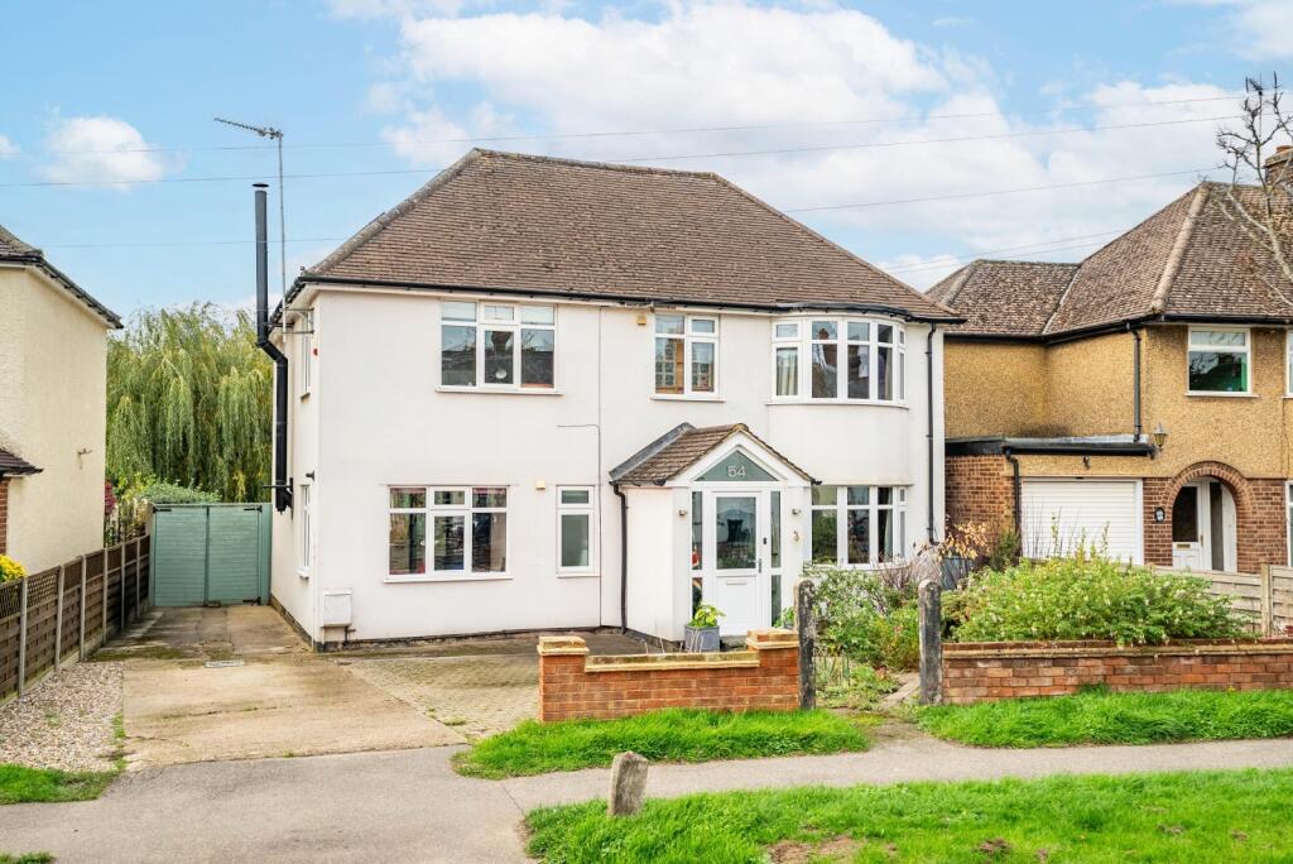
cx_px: 646
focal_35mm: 35
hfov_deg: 54.4
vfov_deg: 37.9
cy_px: 432
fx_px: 1258
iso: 100
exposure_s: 1/160
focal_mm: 35
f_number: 4
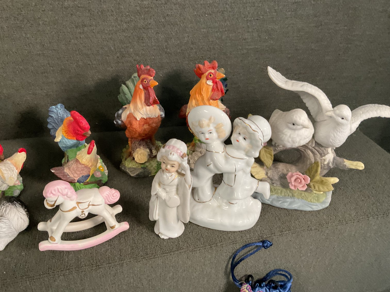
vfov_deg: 48.2
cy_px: 146
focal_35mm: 29
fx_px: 327
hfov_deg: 61.7
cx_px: 195
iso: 250
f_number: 1.8
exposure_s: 1/60
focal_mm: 3
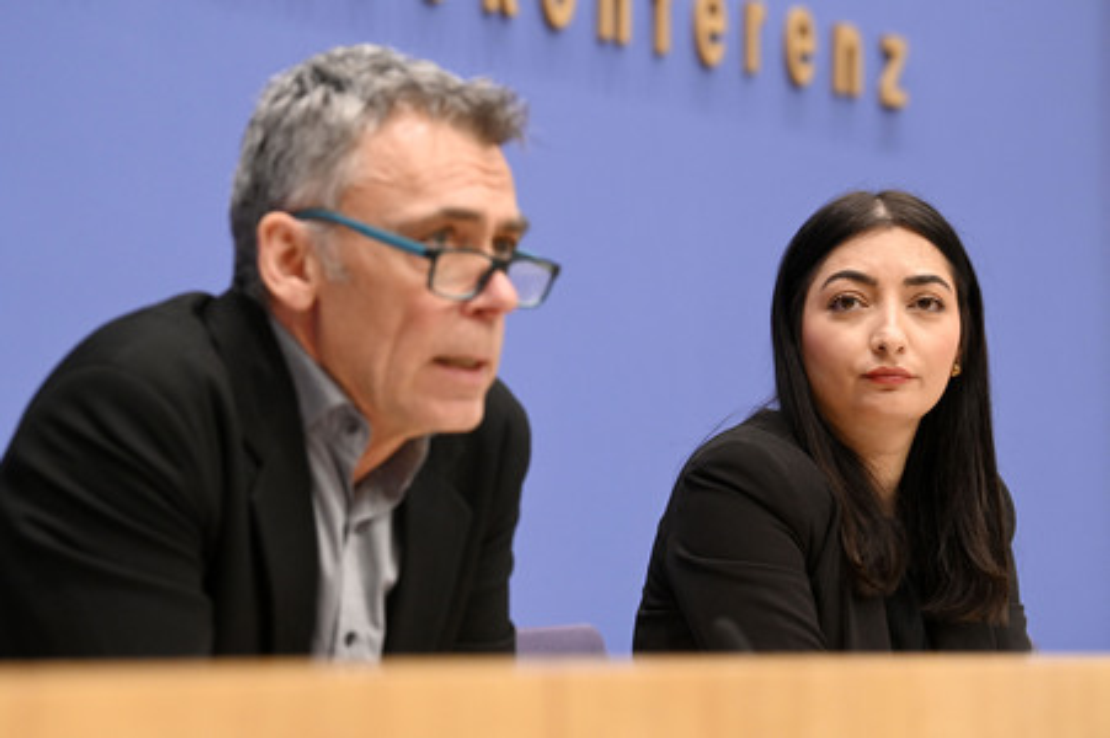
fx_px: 3697
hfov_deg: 17.1
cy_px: 369
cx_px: 555
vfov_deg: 11.4
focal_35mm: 120
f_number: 5
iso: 5000
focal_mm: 120
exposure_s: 1/500
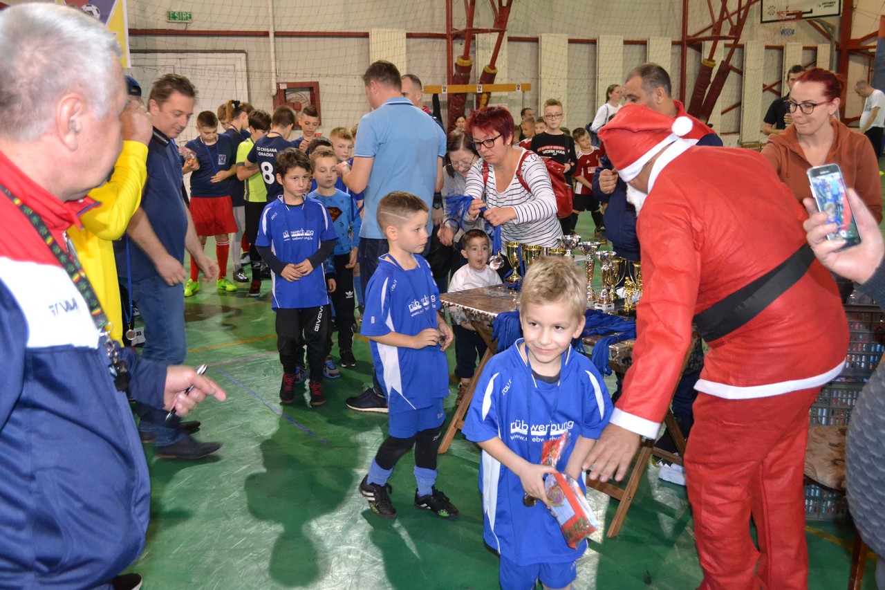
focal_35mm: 33
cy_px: 295
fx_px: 811
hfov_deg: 57.2
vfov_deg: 40.0
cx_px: 442
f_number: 4
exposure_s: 1/60
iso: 2500
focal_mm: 22
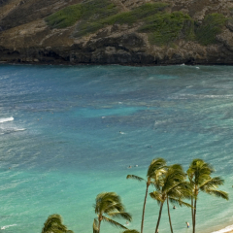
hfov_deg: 15.4
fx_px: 861
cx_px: 171
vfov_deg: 15.4
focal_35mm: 113
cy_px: 81
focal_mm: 38
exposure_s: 1/125
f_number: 9
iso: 100
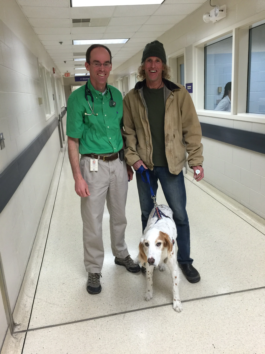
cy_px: 177
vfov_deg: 61.7
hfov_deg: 48.2
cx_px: 132
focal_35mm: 29
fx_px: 296
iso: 50
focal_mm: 4.15
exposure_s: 1/30
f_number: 2.2
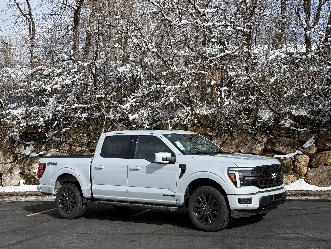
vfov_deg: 30.3
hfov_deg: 39.7
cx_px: 166
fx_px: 459
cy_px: 124
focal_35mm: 48
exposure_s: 1/5587
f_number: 1.78
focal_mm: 6.76
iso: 64
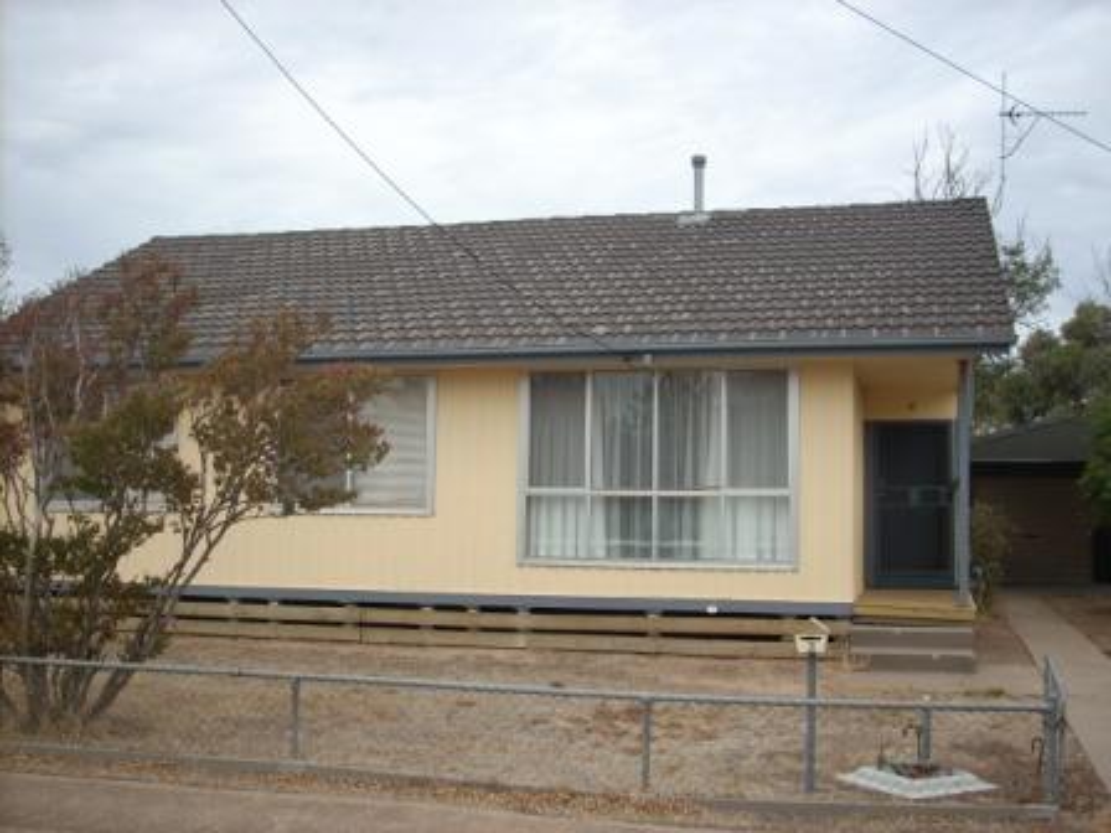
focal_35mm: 37
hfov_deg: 50.1
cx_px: 556
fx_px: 1188
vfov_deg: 38.7
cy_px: 416
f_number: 5.6
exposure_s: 1/201
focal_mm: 6.2
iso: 64
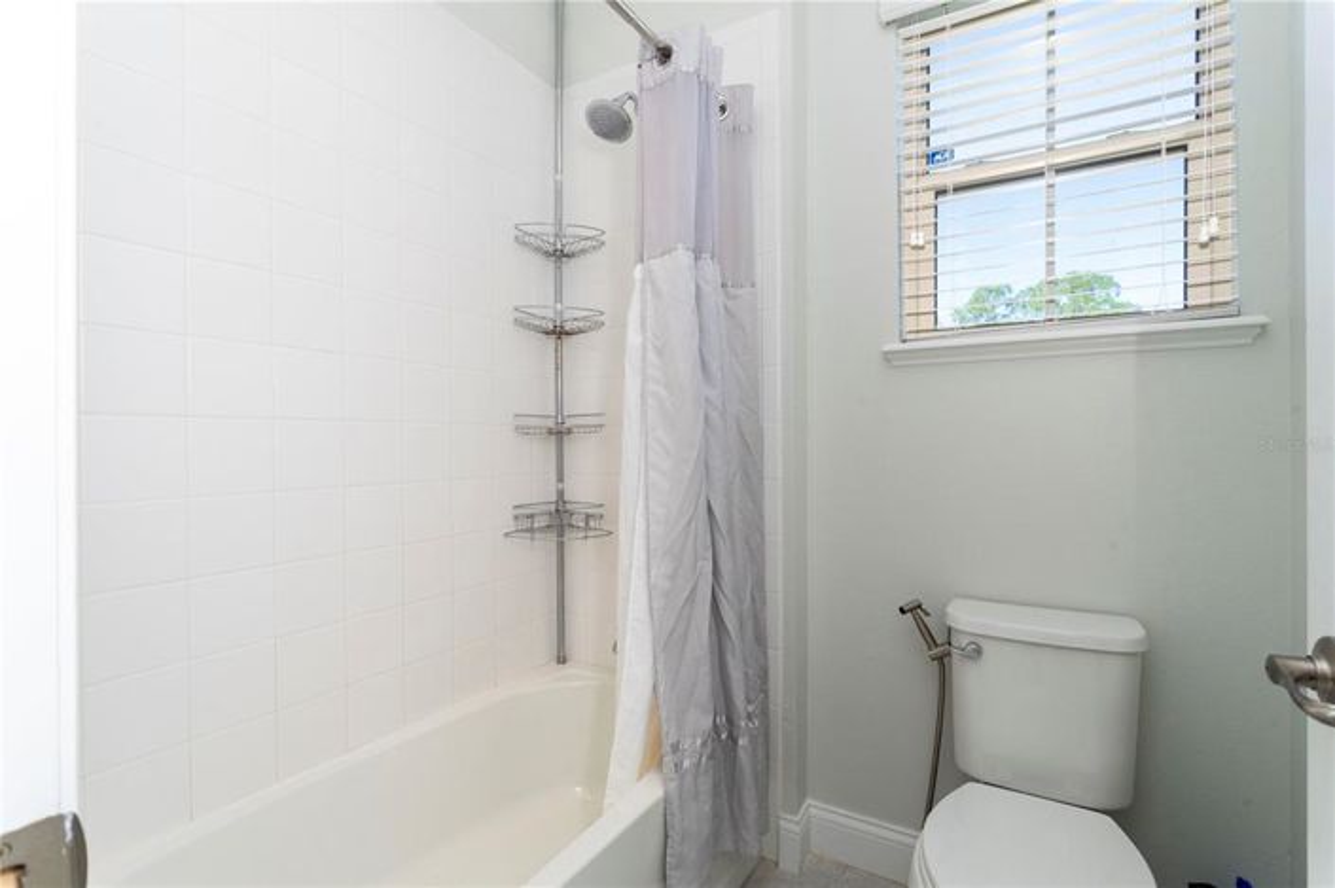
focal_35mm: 17
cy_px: 444
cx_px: 668
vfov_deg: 70.4
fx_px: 630
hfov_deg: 93.3
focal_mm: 17
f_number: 22
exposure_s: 1/60
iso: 1000
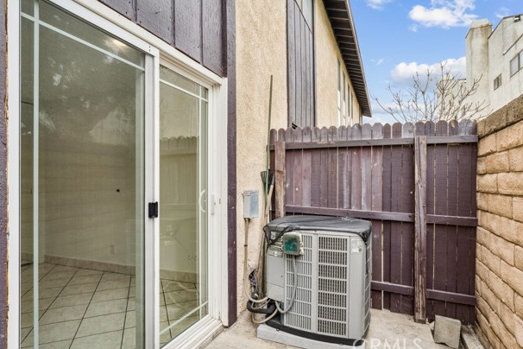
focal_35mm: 20
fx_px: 285
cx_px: 265
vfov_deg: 62.9
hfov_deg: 85.0
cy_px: 174
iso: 100
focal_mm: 18.6
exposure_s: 1/8
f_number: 22
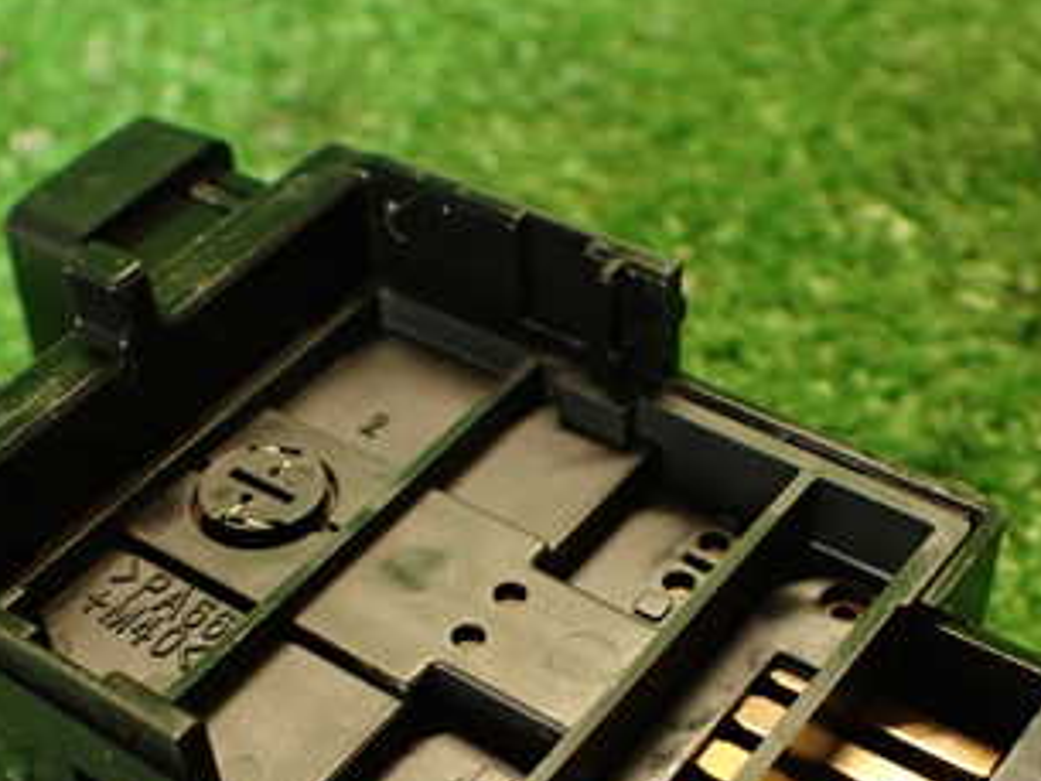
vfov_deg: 24.3
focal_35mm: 59
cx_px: 457
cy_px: 672
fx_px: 1775
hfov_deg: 32.7
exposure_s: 1/30
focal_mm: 5.4
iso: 320
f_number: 2.3
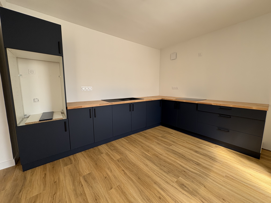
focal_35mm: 14
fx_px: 110
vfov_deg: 85.7
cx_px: 136
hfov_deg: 102.1
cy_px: 102
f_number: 2.2
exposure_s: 1/99
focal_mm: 2.22
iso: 80
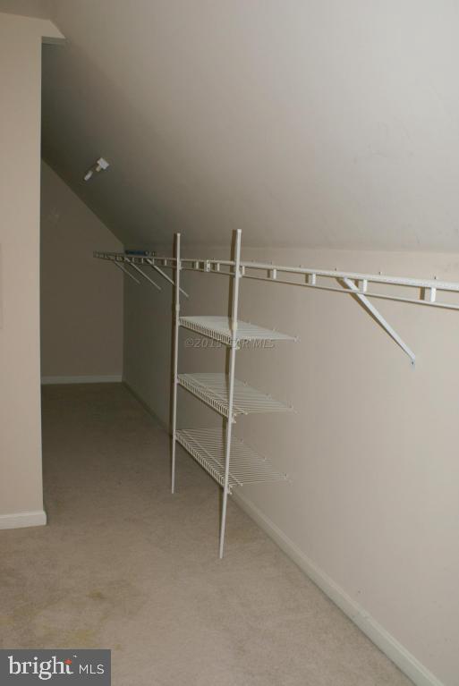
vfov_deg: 61.9
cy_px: 343
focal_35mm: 30
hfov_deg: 43.7
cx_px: 230
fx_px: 572
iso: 400
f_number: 5.6
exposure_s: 1/60
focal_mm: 20
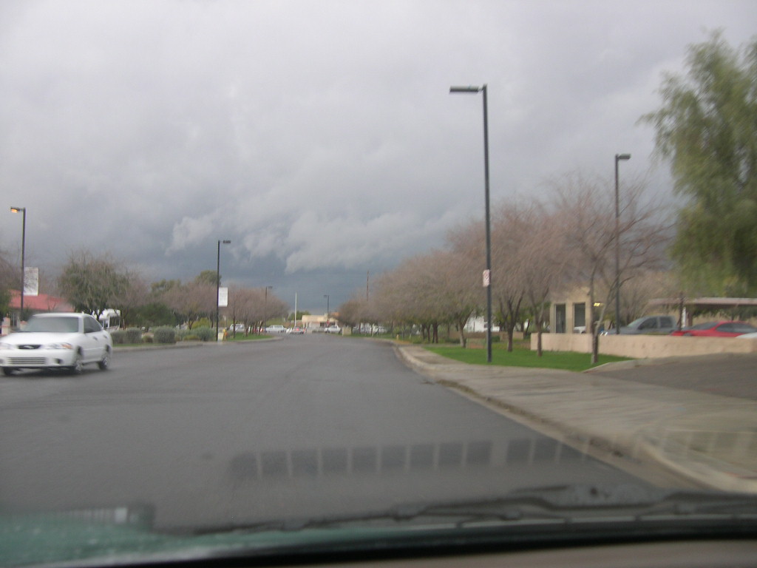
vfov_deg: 37.7
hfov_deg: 49.0
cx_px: 378
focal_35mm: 38
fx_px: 831
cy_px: 284
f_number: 2.8
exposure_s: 1/59.7
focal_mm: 8
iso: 100
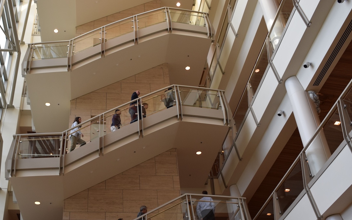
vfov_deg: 28.1
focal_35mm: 45
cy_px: 172
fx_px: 432
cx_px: 108
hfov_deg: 43.5
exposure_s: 1/160
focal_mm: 20
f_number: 6.3
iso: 400
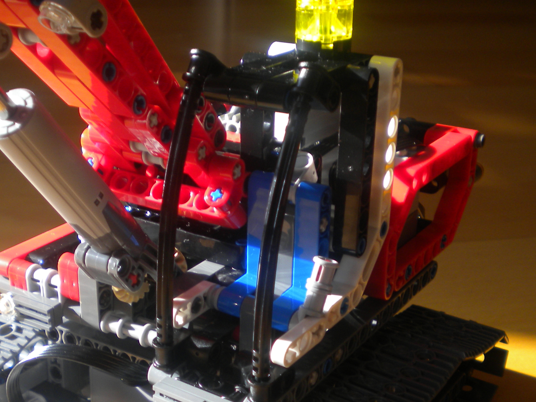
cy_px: 303
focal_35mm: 57
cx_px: 206
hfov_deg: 33.6
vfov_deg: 25.3
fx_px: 883
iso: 80
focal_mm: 6.3
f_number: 3.1
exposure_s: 1/61.8
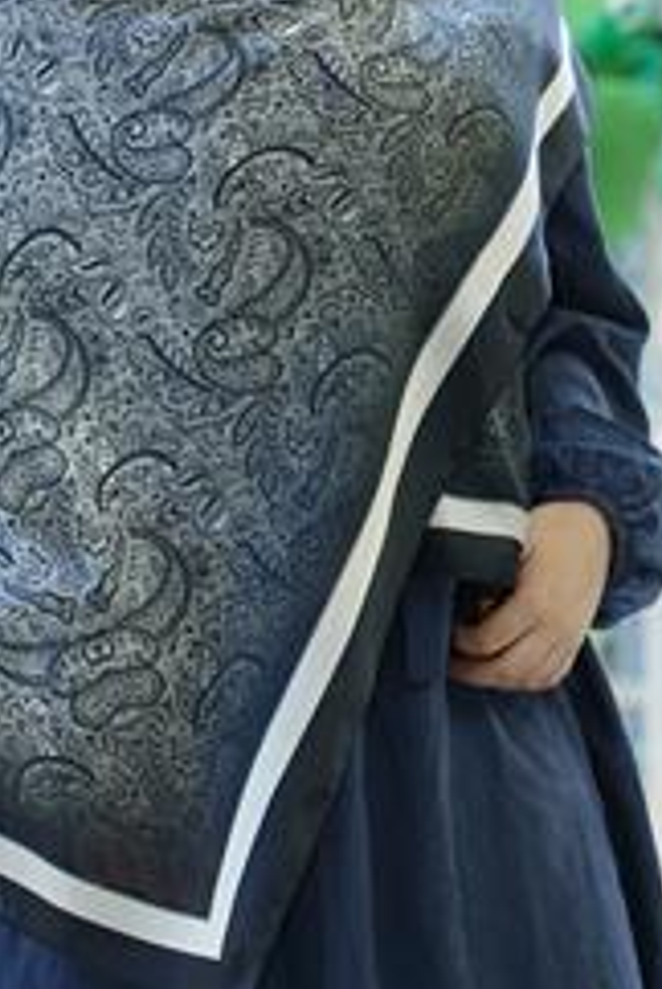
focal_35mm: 201
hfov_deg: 6.9
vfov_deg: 10.2
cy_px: 180
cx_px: 233
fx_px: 5528
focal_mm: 105
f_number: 5
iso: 500
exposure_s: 1/125
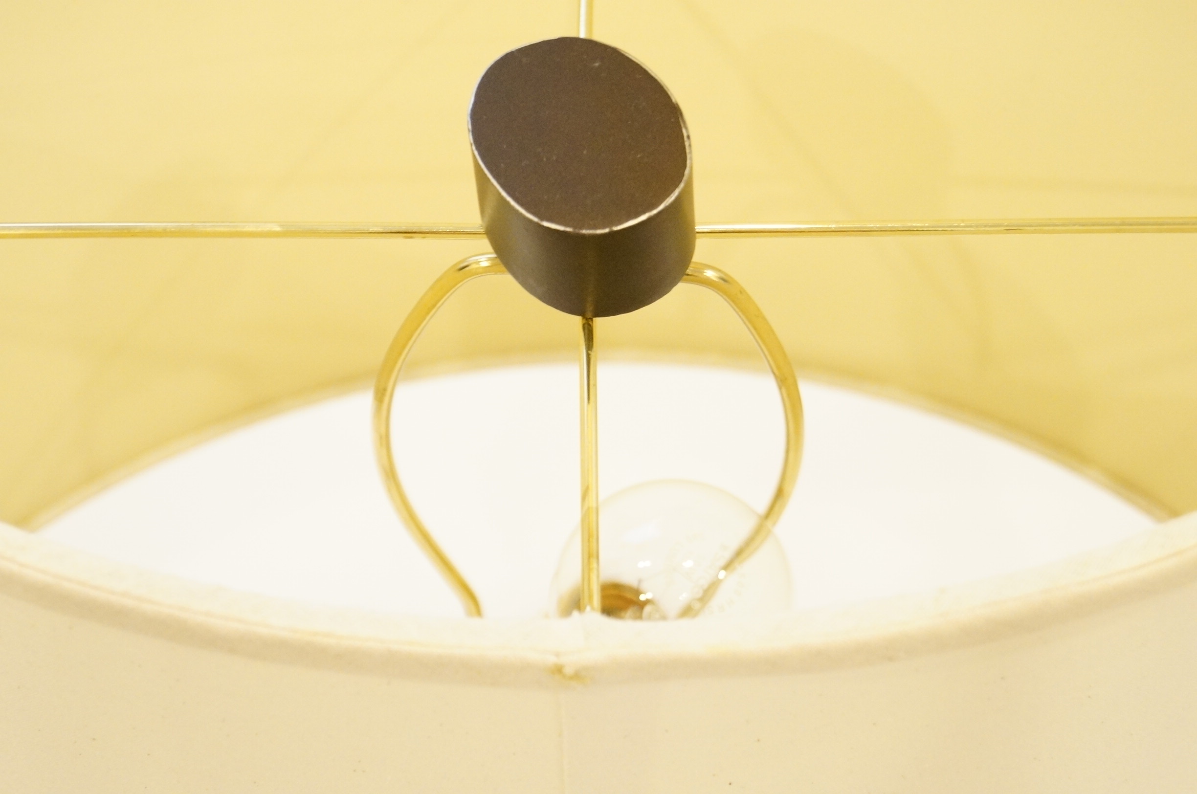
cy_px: 397
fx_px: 1992
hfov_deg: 33.4
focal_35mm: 60
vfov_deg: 22.5
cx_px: 598
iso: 3200
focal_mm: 40
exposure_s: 1/50
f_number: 5.6
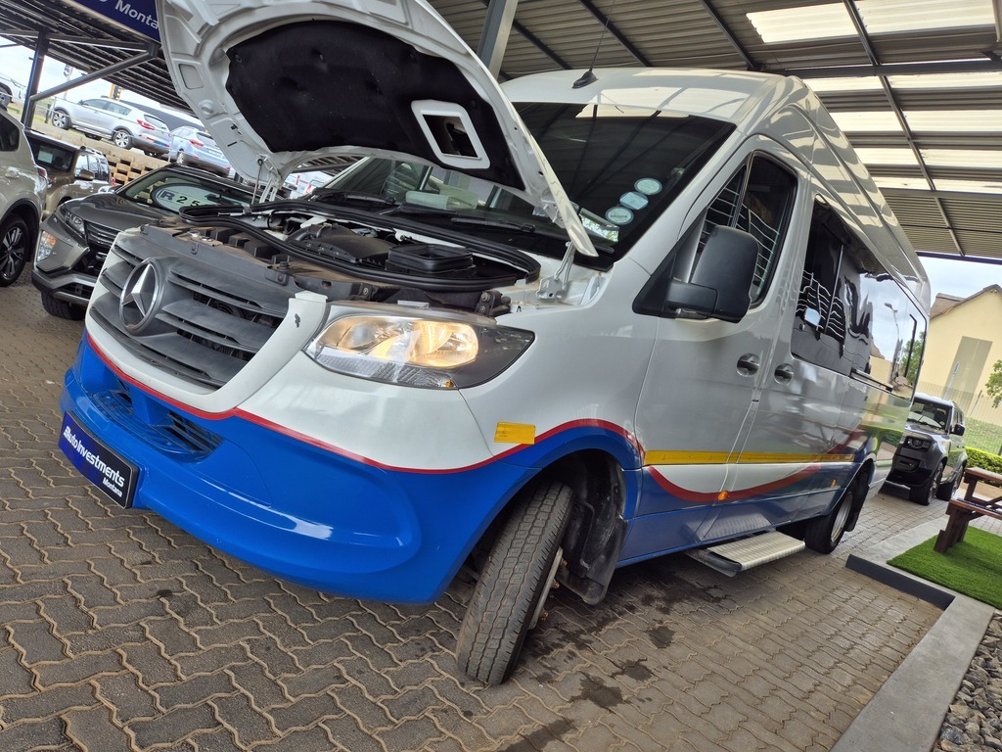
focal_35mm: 23
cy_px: 376
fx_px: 666
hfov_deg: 73.9
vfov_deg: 58.9
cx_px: 501
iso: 25
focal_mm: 5.4
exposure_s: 1/307
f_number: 1.8
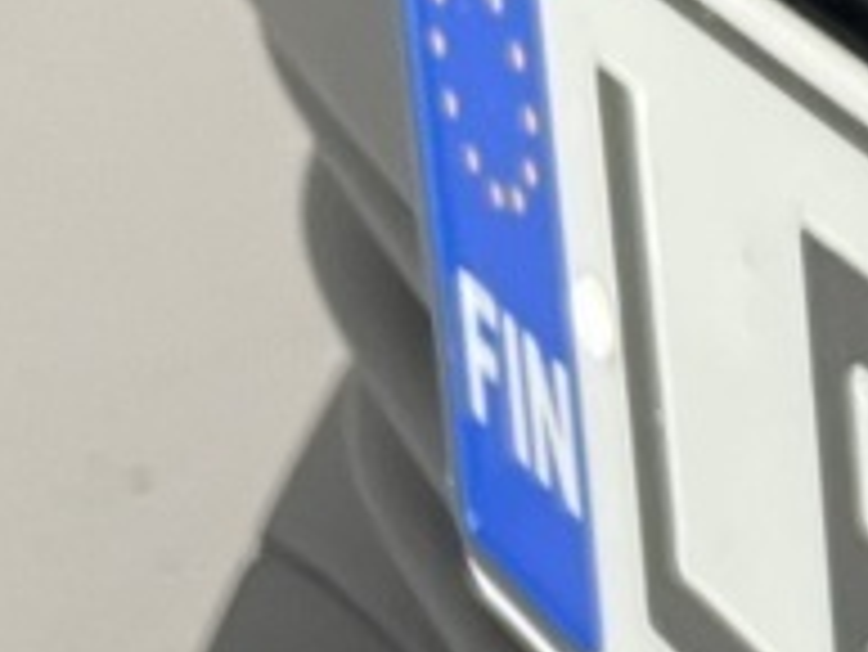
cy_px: 139
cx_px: 2289
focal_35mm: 194
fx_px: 4868
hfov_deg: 8.9
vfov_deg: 7.7
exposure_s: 1/50
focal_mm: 4.2
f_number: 1.6
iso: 64
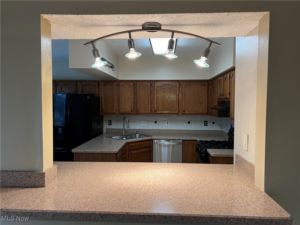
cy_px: 112
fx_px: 225
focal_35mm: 26
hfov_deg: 67.3
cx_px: 150
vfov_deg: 53.1
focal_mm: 5.7
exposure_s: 1/60
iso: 100
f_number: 1.5
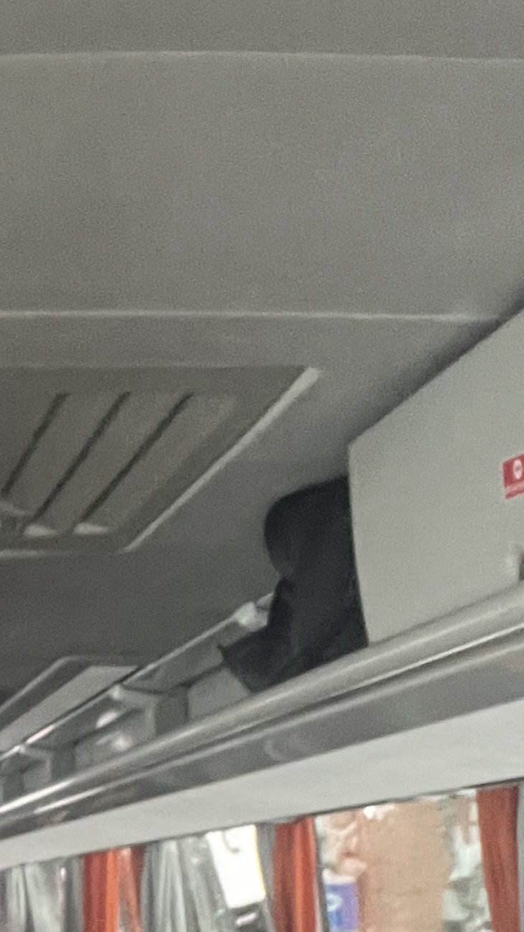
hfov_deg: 14.8
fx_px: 1926
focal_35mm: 78
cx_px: -158
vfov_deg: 25.7
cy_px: 950
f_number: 2.2
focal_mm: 2.71
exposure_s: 1/30
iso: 400
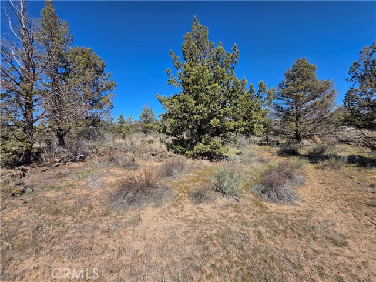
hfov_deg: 106.2
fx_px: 141
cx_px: 188
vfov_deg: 89.9
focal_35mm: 13
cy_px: 141
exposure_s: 1/2043
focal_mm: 2.2
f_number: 1.9
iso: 40
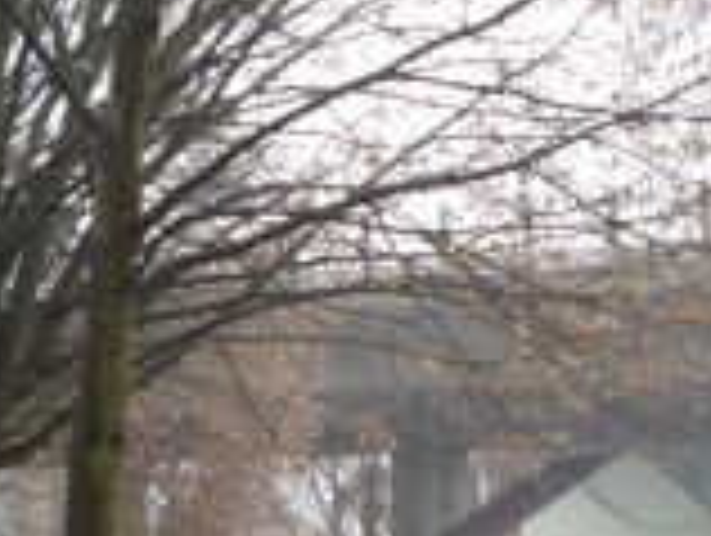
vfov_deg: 15.1
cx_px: 288
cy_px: 486
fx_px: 1995
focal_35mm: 97
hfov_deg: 20.2
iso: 100
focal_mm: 5.2
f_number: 3.3
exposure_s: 1/100
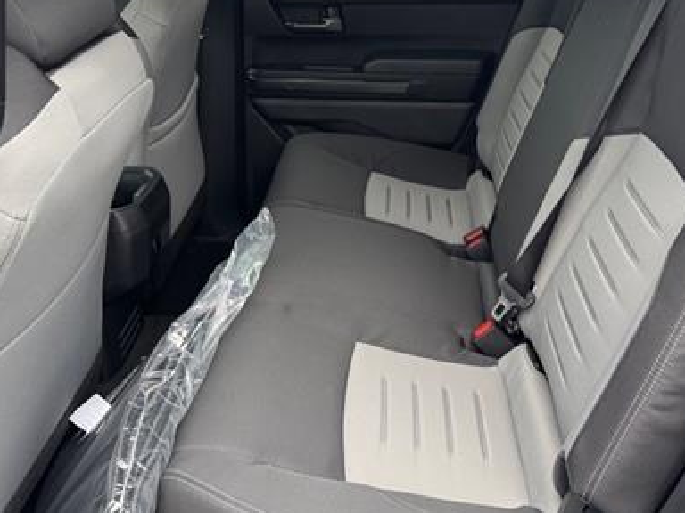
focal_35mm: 40
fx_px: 792
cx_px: 394
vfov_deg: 35.9
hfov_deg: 46.6
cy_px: 239
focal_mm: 6.76
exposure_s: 1/121
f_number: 1.78
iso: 160
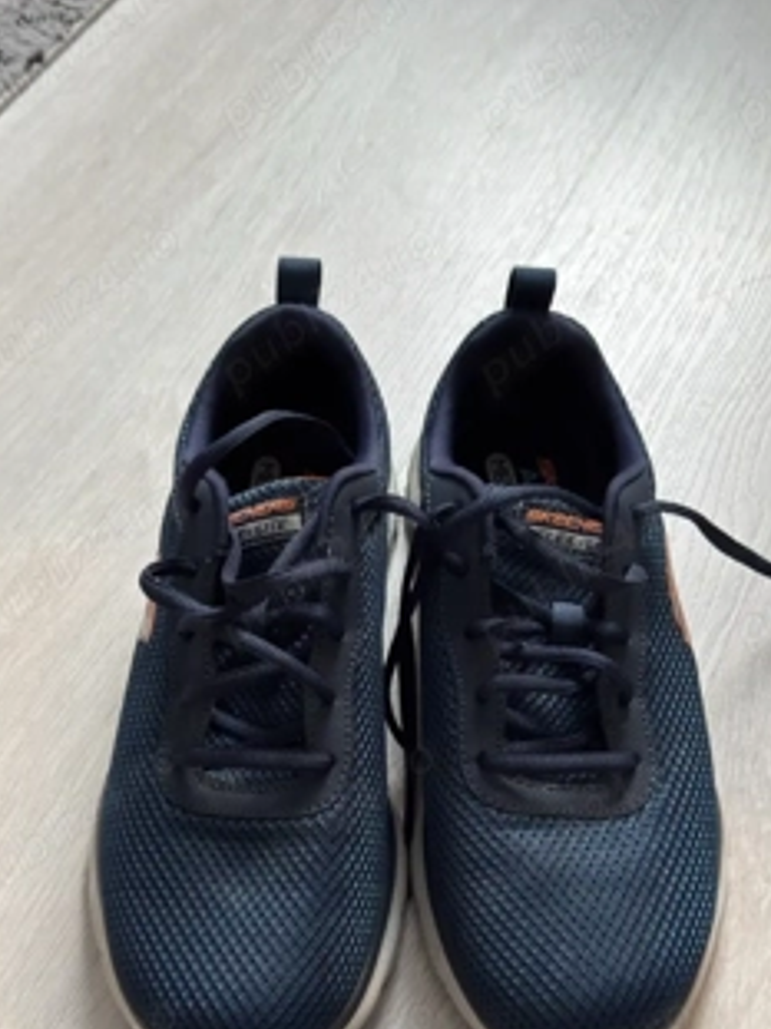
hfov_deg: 32.2
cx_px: 394
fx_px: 1337
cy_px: 605
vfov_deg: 41.9
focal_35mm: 45
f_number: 1.78
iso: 125
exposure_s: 1/60
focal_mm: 6.76
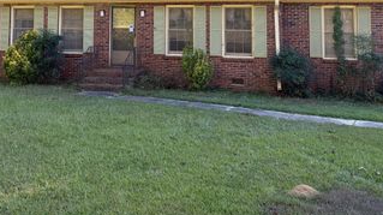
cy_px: -5
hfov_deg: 49.4
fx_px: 416
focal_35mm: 41
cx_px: 175
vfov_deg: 27.2
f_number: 1.78
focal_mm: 6.76
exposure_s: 1/580
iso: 100
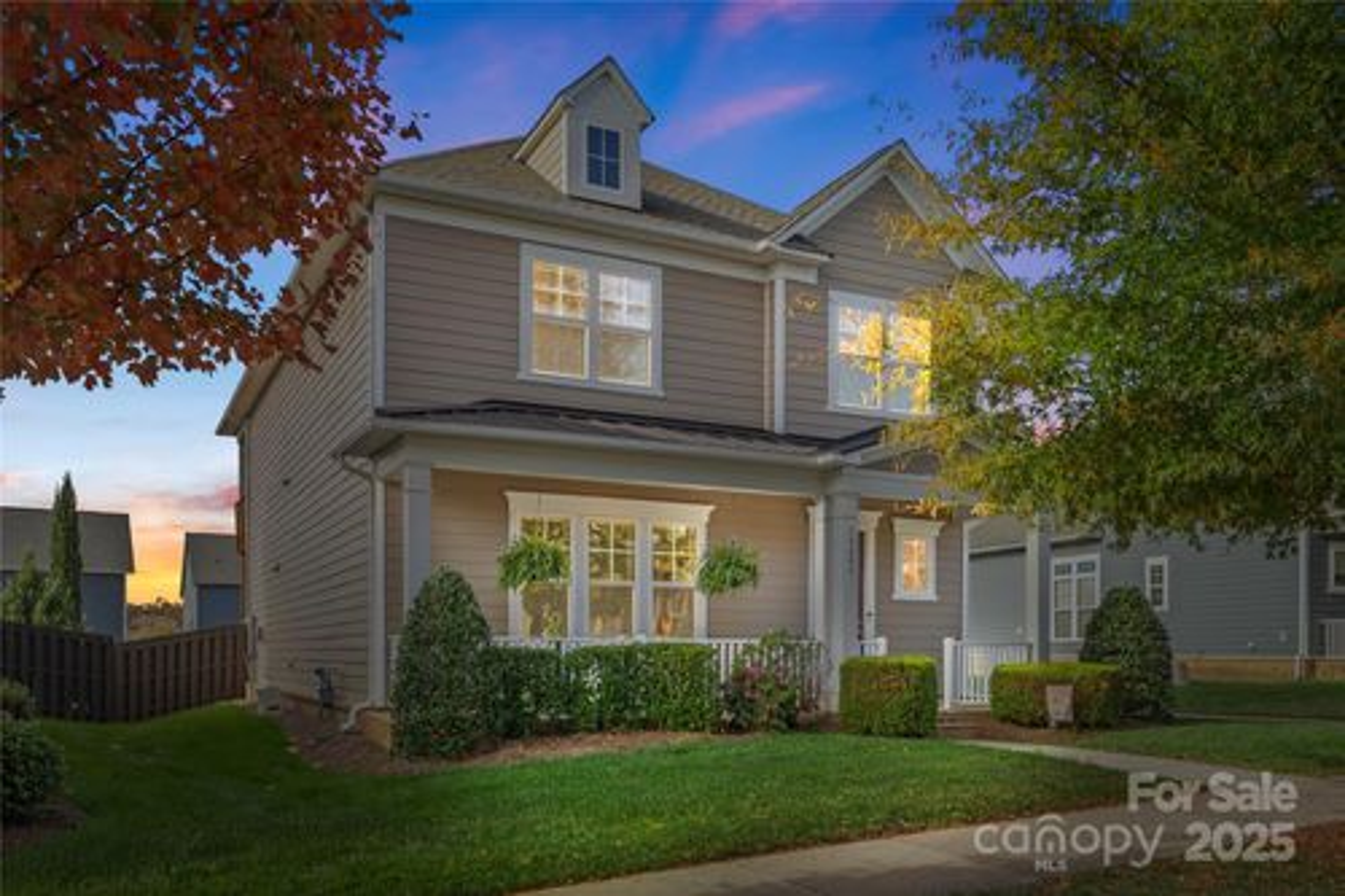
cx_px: 672
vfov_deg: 47.1
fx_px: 1027
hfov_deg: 66.4
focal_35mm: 28
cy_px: 448
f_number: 11
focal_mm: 27.5
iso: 100
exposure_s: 1/30
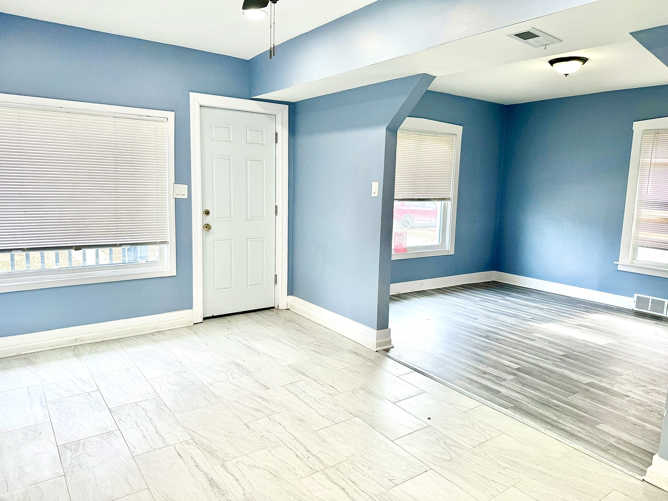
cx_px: 334
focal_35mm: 24
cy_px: 250
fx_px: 463
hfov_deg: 71.6
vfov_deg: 56.8
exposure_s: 1/345
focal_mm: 6.76
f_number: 1.78
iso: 100
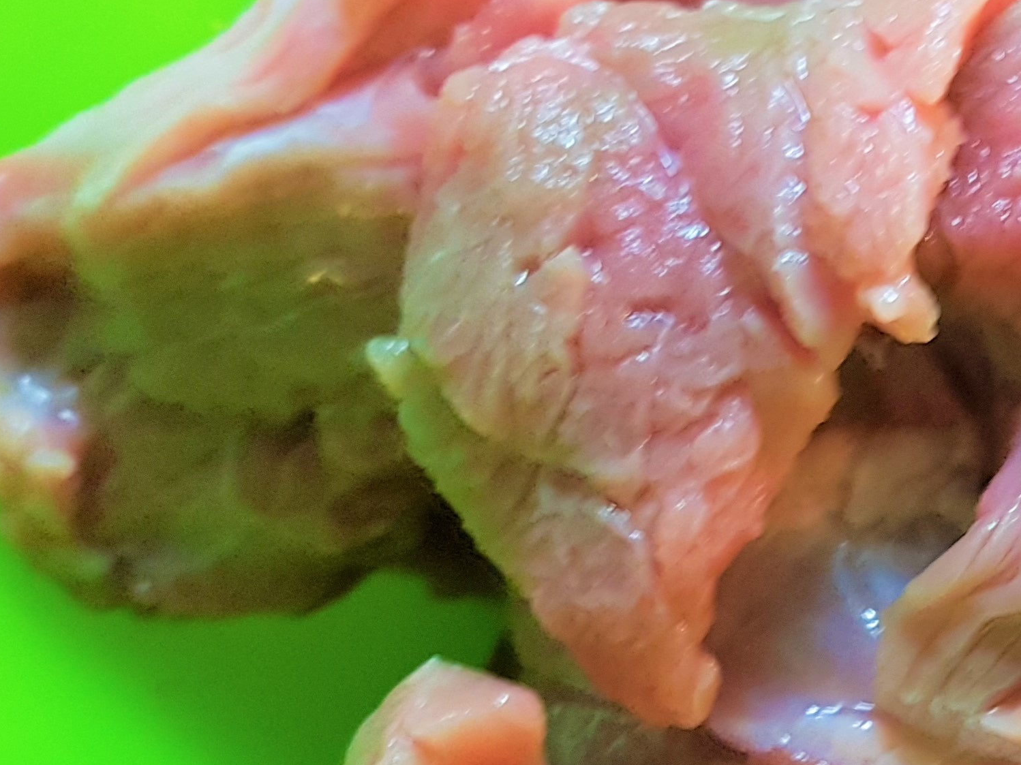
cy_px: 418
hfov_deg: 24.6
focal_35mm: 70
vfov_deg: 21.0
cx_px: 1283
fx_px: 2064
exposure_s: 1/20
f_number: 1.7
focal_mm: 4.2
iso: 200
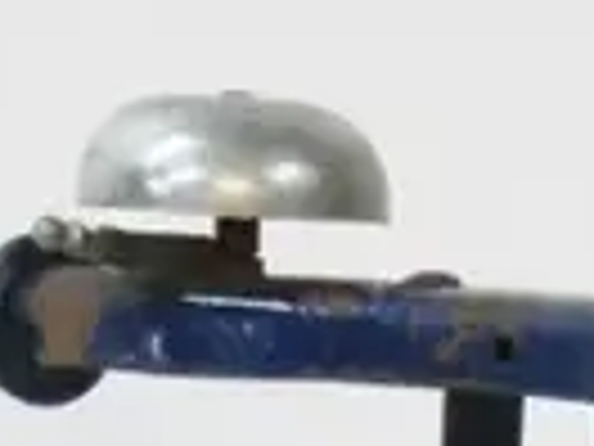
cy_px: 1550
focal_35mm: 342
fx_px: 5869
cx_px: 1089
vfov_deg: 4.1
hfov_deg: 5.7
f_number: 5.6
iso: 3200
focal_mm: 22
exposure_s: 1/250
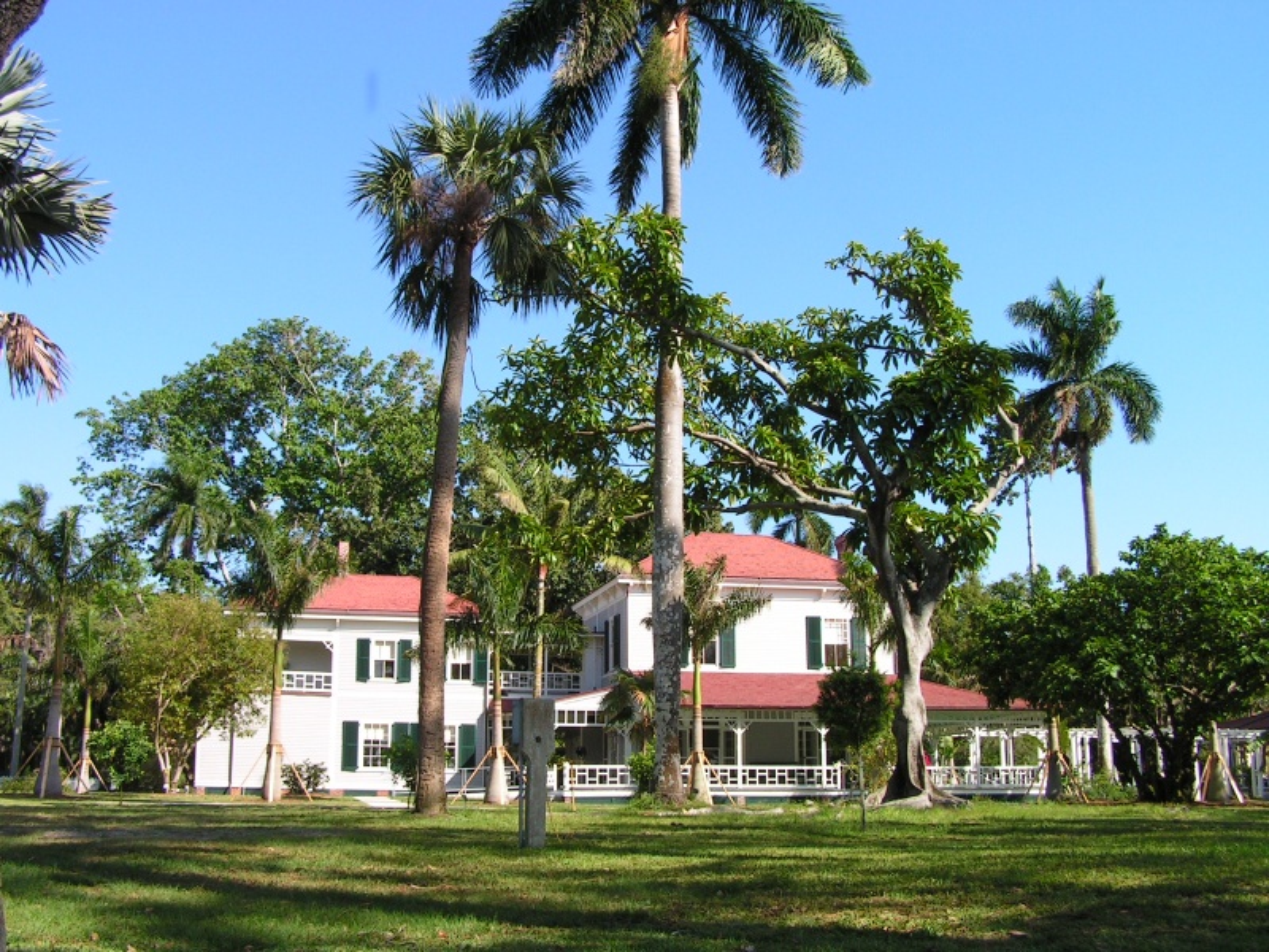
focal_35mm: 38
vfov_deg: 37.7
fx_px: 1393
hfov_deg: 49.0
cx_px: 634
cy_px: 476
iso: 50
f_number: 5.6
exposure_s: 1/250
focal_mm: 6.3
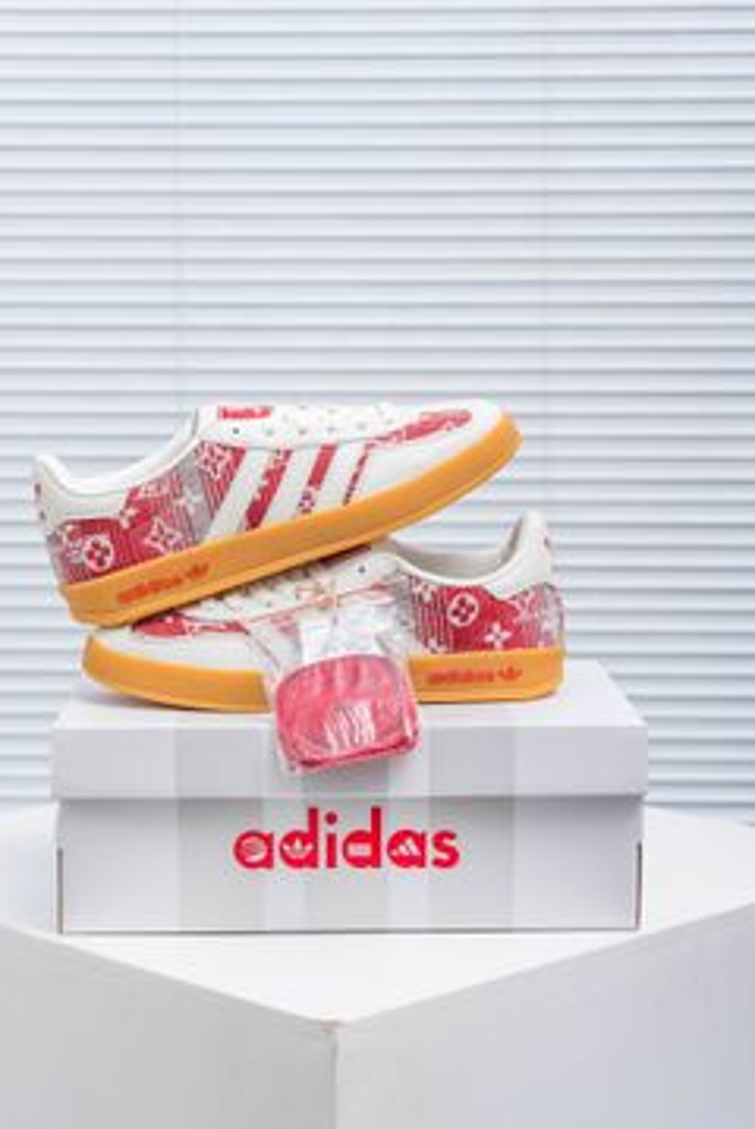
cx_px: 338
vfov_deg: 26.0
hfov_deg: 17.5
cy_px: 607
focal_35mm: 78
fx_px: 2449
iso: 100
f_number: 5
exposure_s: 1/125
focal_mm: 70
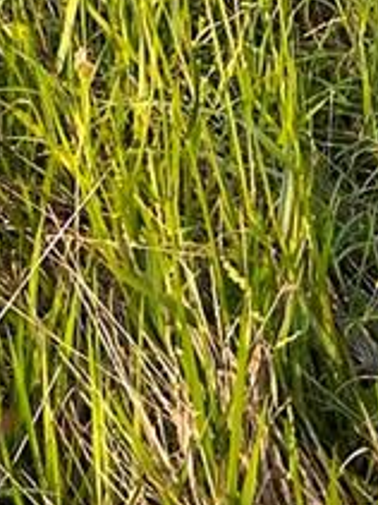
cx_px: -545
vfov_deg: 9.2
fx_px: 2755
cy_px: -766
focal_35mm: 189
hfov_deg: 7.3
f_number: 1.5
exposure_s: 1/2083
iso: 50
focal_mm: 5.7
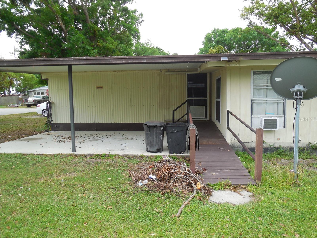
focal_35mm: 25
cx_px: 158
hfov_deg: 69.4
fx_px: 229
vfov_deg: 54.9
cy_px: 119
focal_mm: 4.5
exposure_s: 1/250
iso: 125
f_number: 3.1
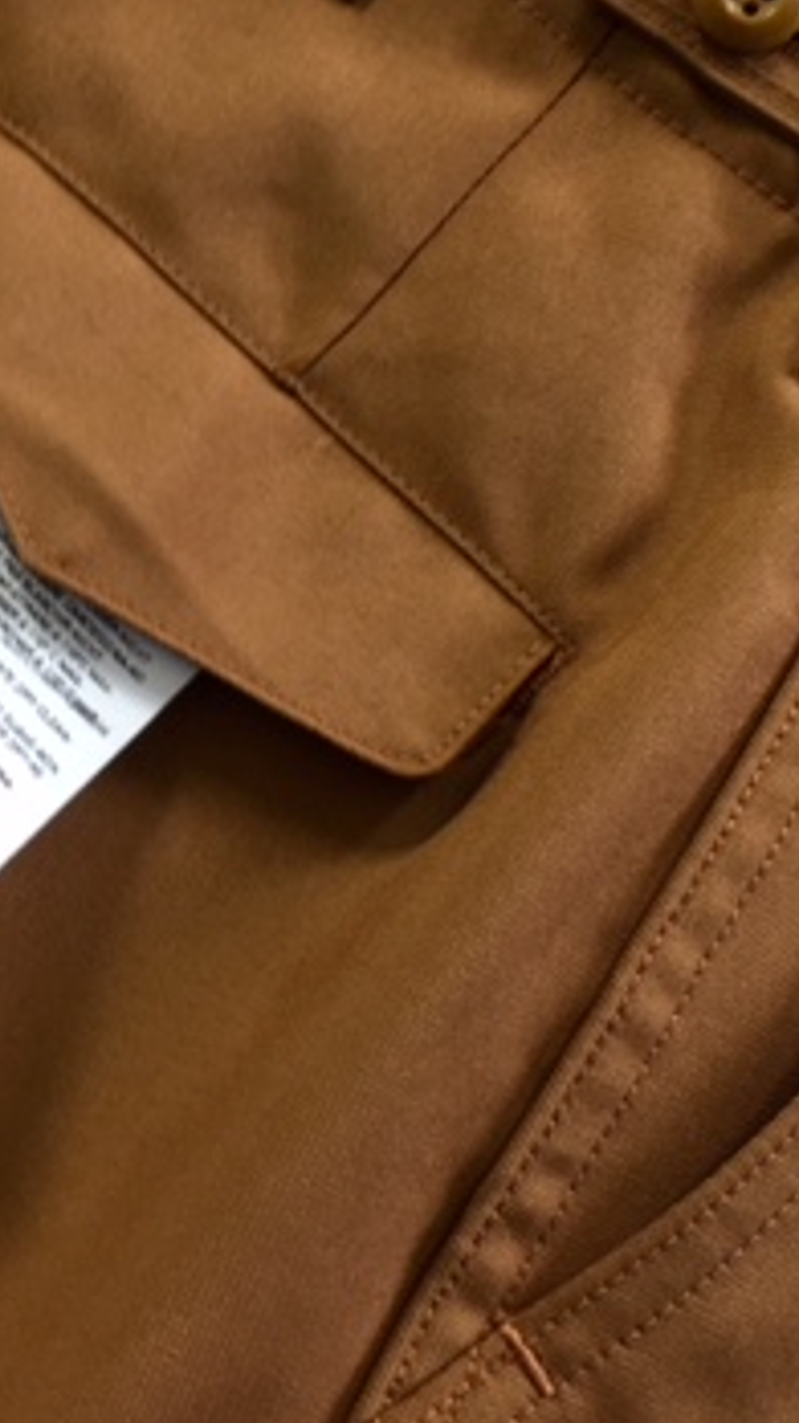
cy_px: 412
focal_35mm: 58
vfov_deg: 35.5
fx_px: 2187
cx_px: 151
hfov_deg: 20.5
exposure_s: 1/30
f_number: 2.2
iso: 50
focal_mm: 4.15
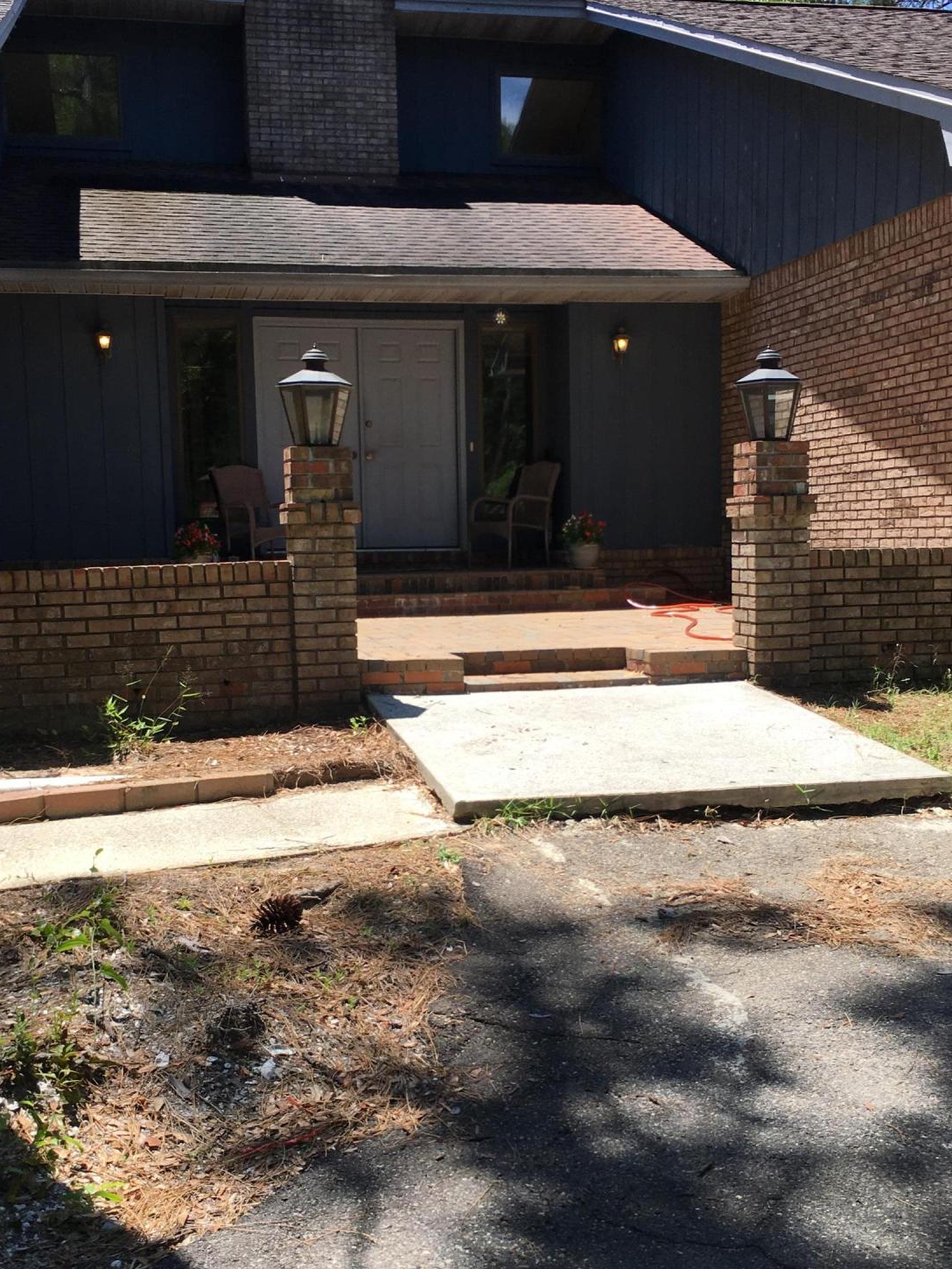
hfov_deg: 35.9
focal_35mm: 40
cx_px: 427
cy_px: 707
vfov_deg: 46.7
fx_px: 1466
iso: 25
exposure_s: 1/855
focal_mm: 4.15
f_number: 2.2
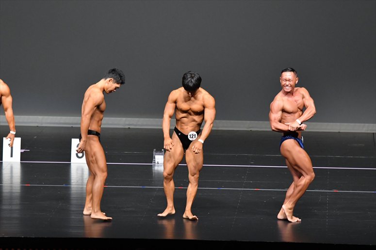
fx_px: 2505
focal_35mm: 240
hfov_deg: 8.6
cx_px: 188
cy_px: 125
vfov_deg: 5.7
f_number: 5.6
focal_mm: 160
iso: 5000
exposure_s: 1/400
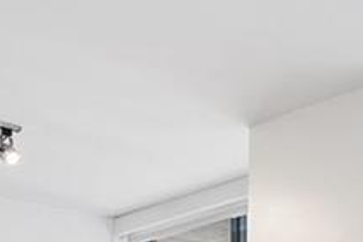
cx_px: 487
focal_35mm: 105
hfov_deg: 18.0
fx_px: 1059
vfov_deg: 11.7
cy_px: 487
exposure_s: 1/13
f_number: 2.8
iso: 180
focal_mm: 14
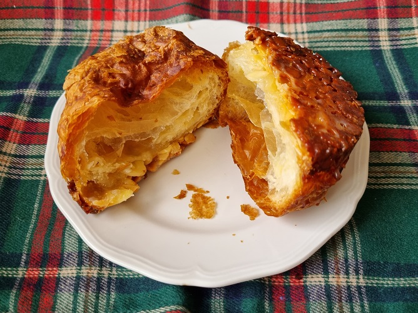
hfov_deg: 67.3
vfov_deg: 53.1
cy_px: 156
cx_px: 209
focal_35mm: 26
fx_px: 314
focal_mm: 5.4
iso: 250
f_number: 1.8
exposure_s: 1/120
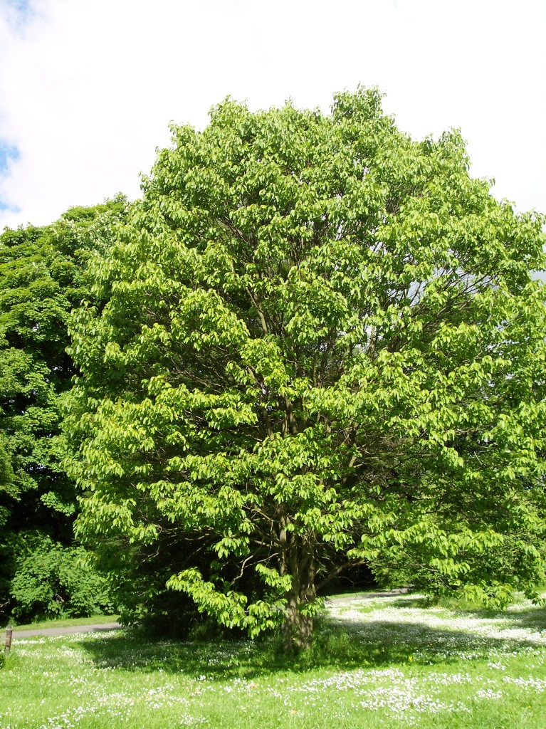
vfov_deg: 49.0
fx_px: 800
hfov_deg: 37.7
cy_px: 364
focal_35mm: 38
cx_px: 273
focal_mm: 8
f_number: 4.8
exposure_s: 1/350
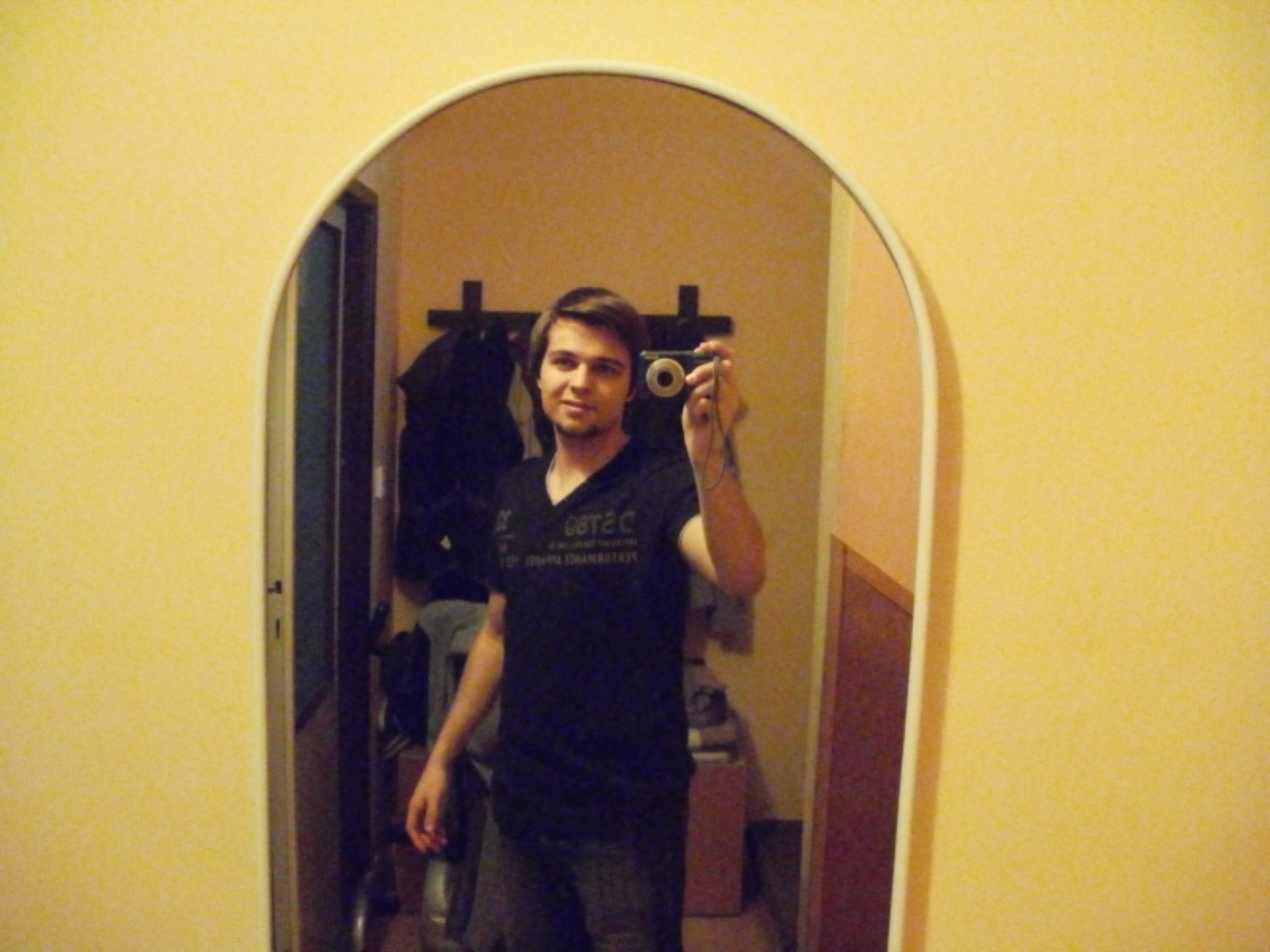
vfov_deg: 39.7
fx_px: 1321
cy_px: 476
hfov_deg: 51.4
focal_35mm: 36
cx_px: 635
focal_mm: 6.3
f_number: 3.5
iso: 1600
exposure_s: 1/15
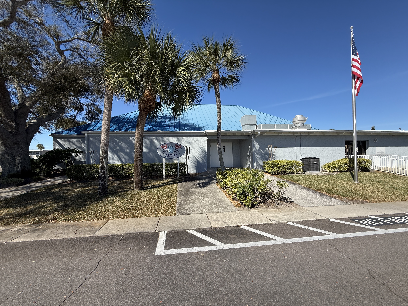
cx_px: 204
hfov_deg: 102.1
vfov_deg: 85.7
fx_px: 165
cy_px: 153
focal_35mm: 14
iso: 50
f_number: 2.2
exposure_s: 1/2092
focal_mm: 2.22
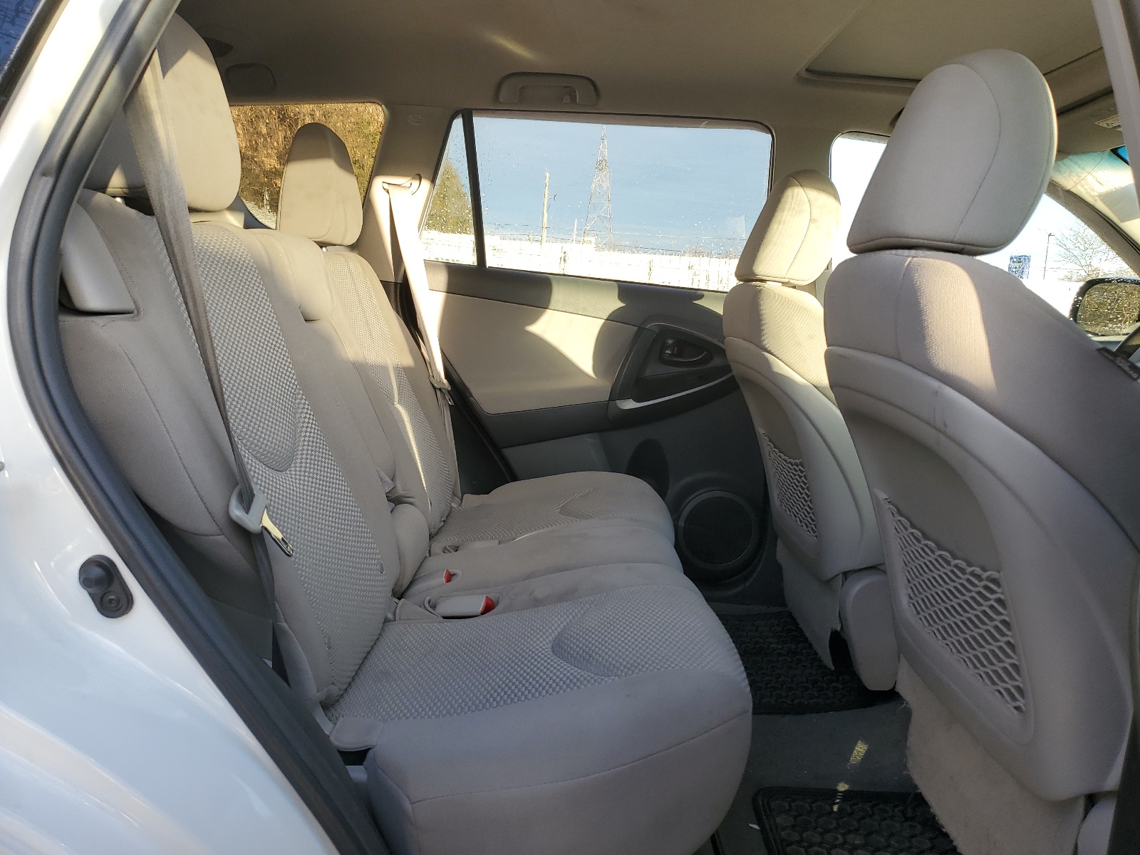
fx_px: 856
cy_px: 428
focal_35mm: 26
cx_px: 570
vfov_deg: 53.1
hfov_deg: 67.3
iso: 50
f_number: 1.5
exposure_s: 1/208
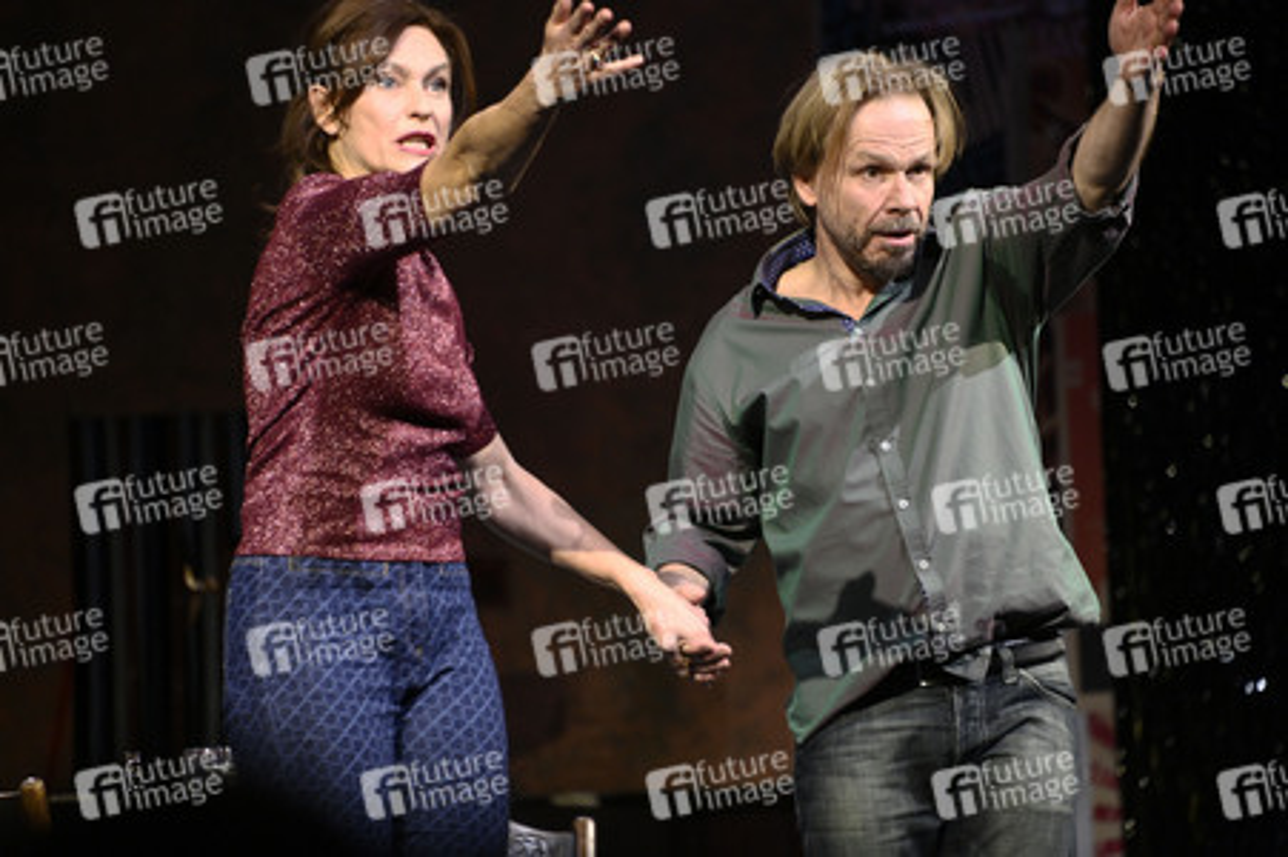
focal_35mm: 300
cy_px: 428
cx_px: 644
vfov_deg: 4.6
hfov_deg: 6.9
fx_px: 10725
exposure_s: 1/160
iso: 4000
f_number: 5.6
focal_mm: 300
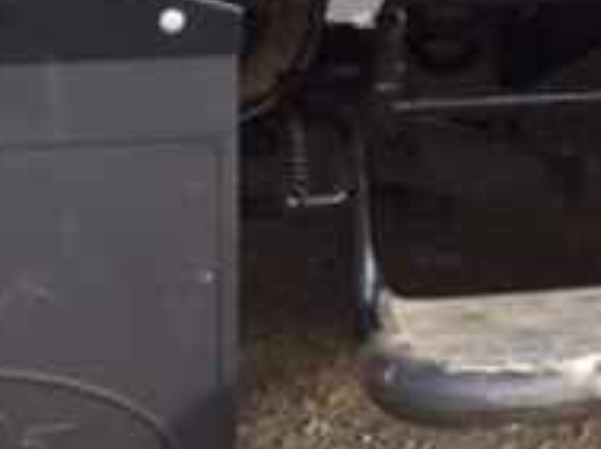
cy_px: -111
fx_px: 2131
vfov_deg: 11.7
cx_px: 817
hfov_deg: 15.2
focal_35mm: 123
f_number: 2.2
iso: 32
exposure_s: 1/214
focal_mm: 4.15
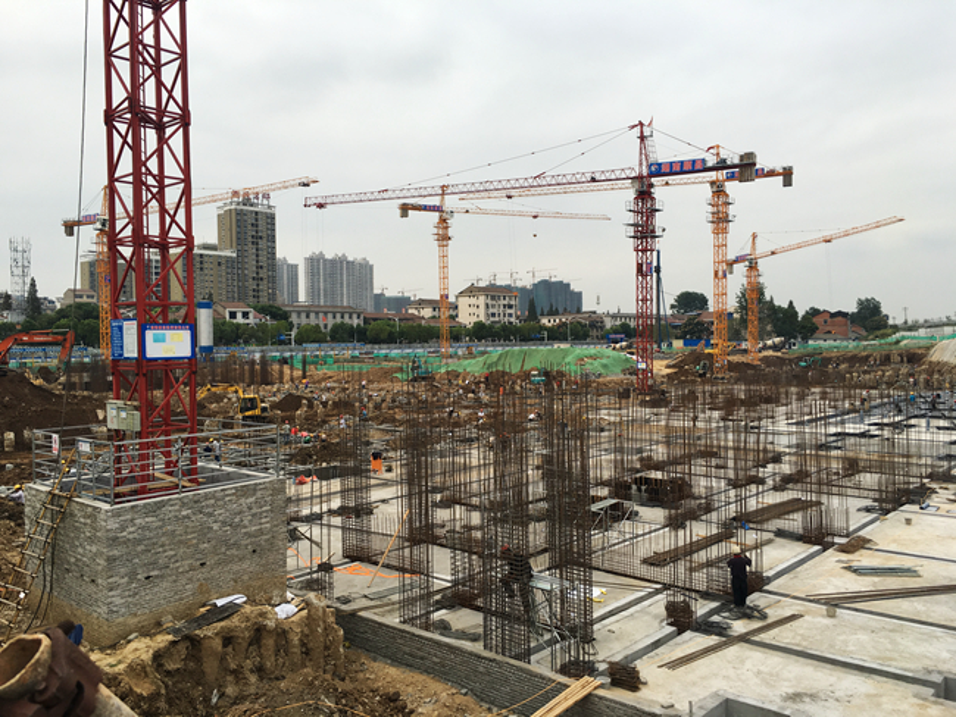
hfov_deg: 61.6
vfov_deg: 48.3
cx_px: 478
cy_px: 358
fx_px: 801
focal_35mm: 29
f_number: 2.2
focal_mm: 4.15
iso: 25
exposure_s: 1/100
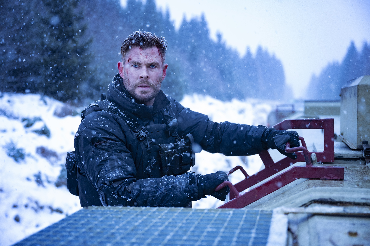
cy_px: 123
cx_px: 185
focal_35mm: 45
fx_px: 462
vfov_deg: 29.8
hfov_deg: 43.6
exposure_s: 1/160
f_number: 2.8
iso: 1250
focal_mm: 45
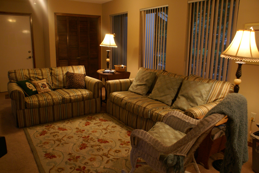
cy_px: 86
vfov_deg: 47.9
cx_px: 130
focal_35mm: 27
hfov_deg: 67.4
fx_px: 194
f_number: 4
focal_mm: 18
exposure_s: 1/30
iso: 320
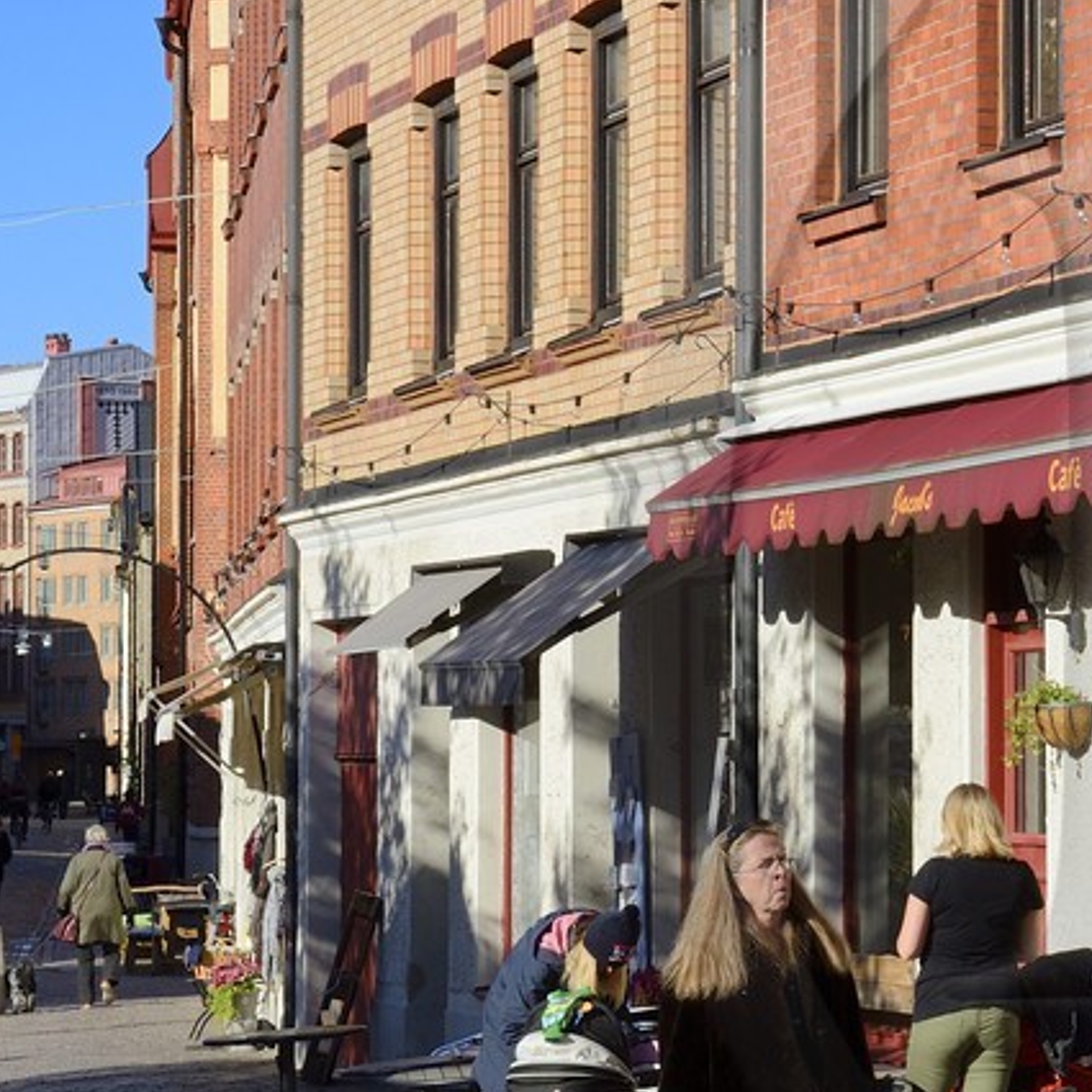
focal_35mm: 144
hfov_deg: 11.6
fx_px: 5139
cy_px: 581
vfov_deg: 12.1
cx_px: 1670
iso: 200
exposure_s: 1/250
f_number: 11
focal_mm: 45
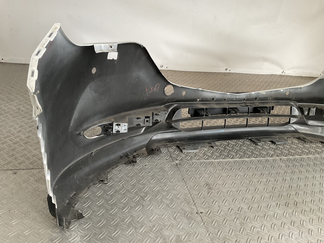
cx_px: 162
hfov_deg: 61.7
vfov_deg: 48.2
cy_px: 122
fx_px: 271
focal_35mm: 29
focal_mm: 3
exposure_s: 1/50
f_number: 1.8
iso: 50
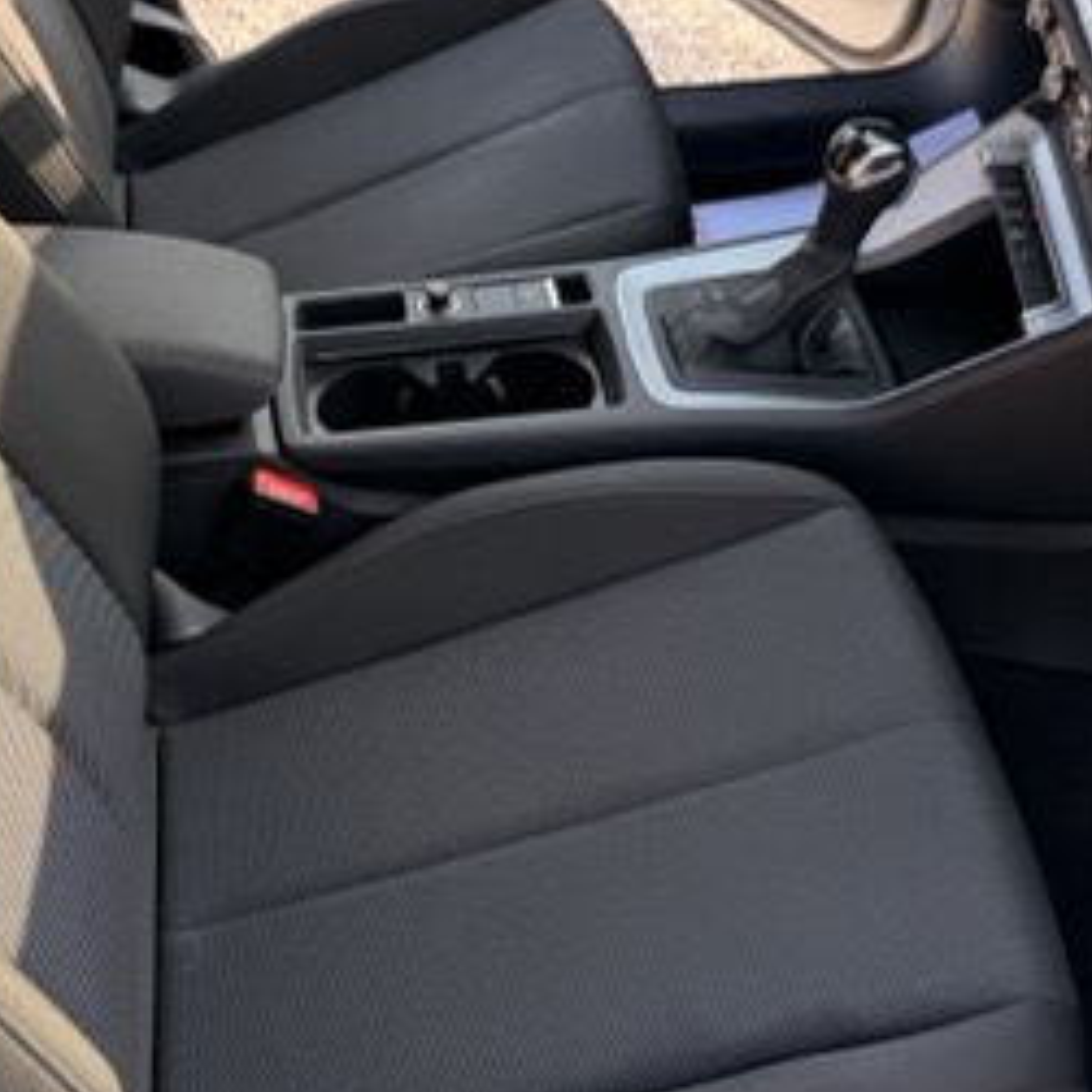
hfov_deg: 31.5
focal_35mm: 54
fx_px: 1927
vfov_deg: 31.6
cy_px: 483
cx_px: 422
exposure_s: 1/617
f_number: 1.78
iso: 100
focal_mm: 6.76
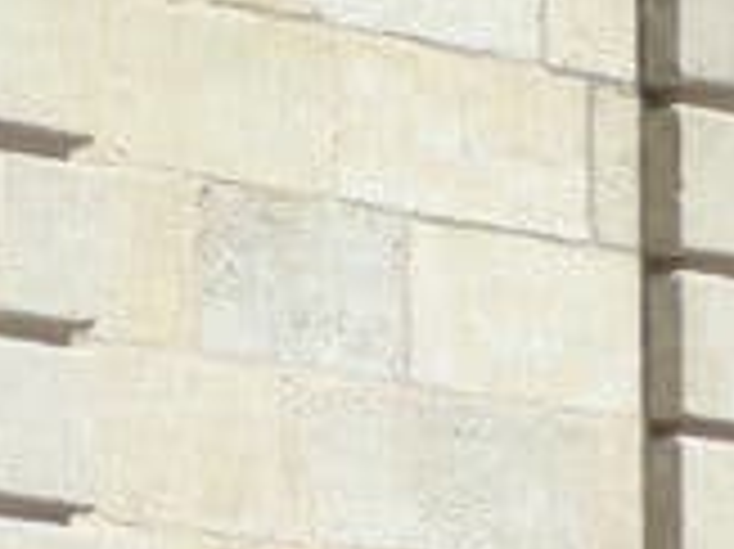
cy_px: 1226
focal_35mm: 372
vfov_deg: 3.9
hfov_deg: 5.3
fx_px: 7882
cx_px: 248
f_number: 4.2
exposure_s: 1/480
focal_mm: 13.3
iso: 80
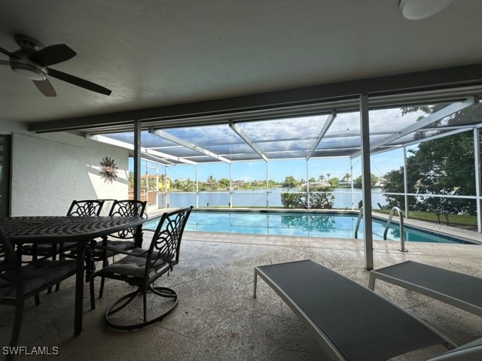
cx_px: 241
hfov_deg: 102.1
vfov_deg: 85.7
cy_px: 180
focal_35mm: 14
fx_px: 195
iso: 40
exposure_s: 1/917
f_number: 2.2
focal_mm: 2.22
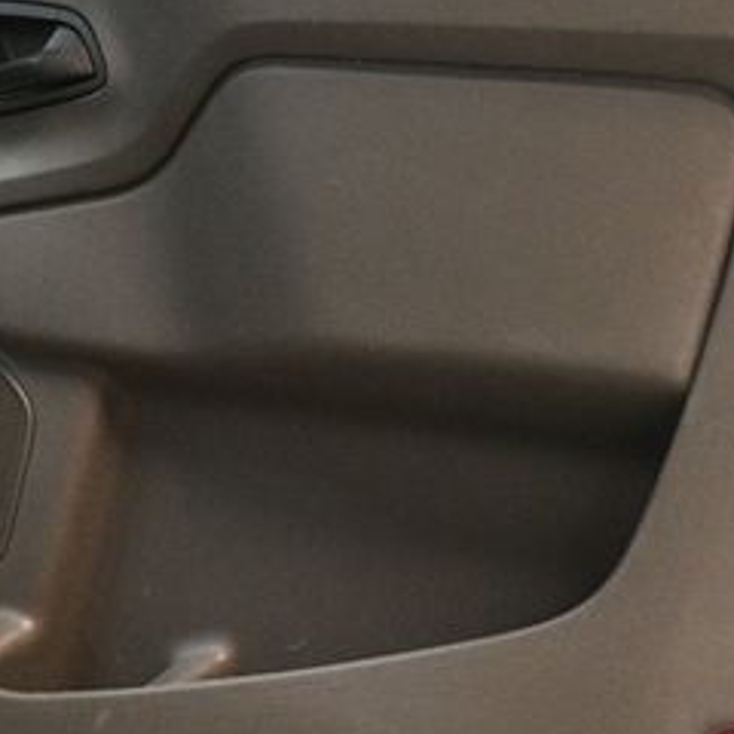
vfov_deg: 25.2
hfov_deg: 25.2
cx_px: 239
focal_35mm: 68
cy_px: 489
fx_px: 1631
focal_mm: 20
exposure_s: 1/80
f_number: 3.5
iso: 3200
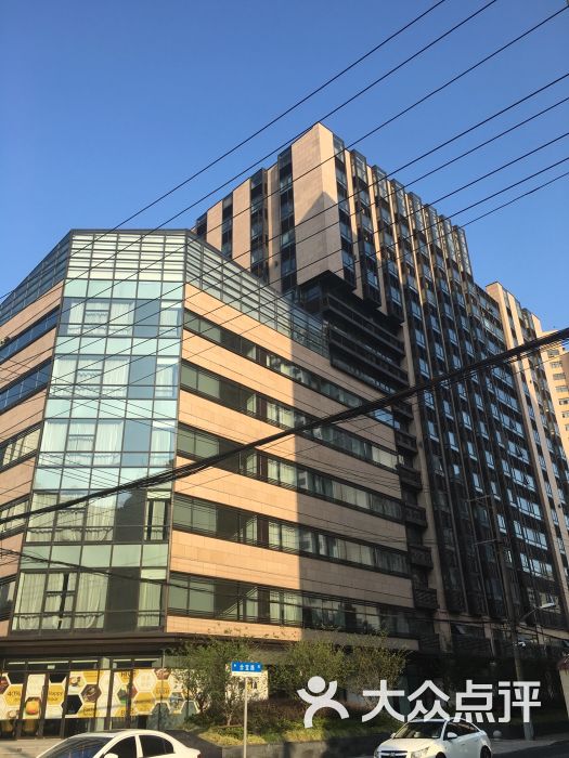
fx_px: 636
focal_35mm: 29
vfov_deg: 61.7
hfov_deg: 48.2
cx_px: 284
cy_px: 379
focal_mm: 4.15
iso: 25
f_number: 2.2
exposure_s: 1/686
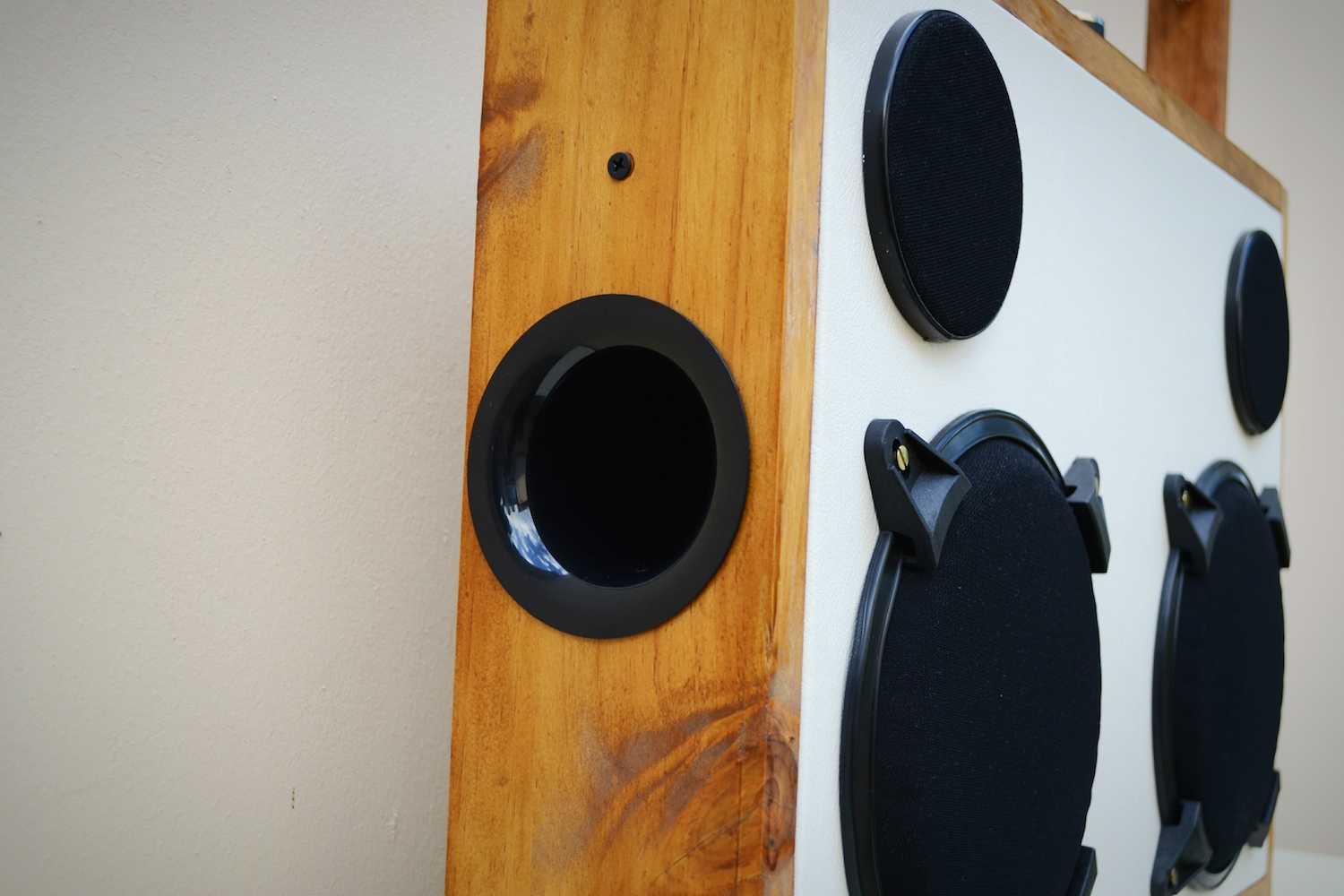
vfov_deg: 29.9
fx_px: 1680
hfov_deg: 43.6
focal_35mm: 45
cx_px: 672
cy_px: 448
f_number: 4.5
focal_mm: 30
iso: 200
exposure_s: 1/125
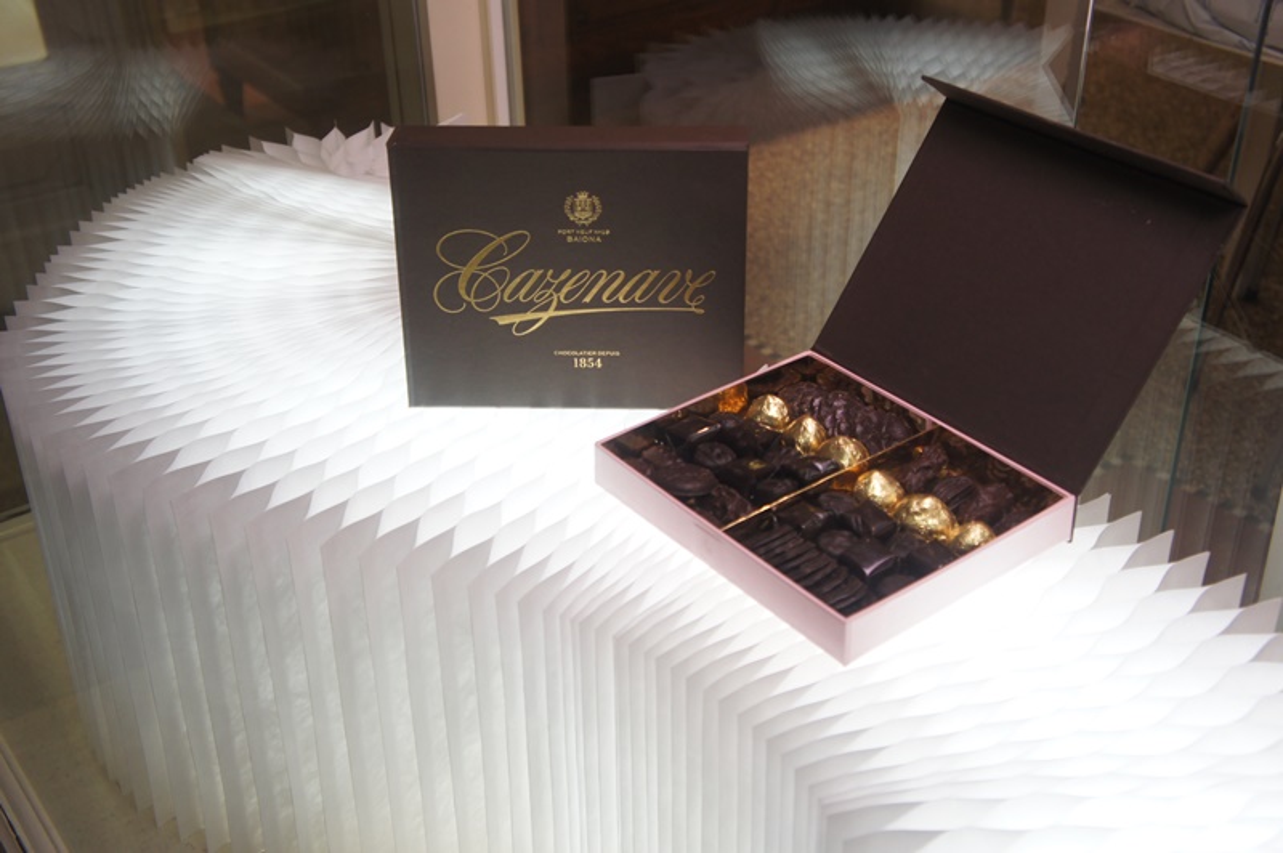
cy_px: 426
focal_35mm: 45
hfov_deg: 43.6
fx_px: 1602
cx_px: 642
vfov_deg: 29.8
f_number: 4
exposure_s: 1/40
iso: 400
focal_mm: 30
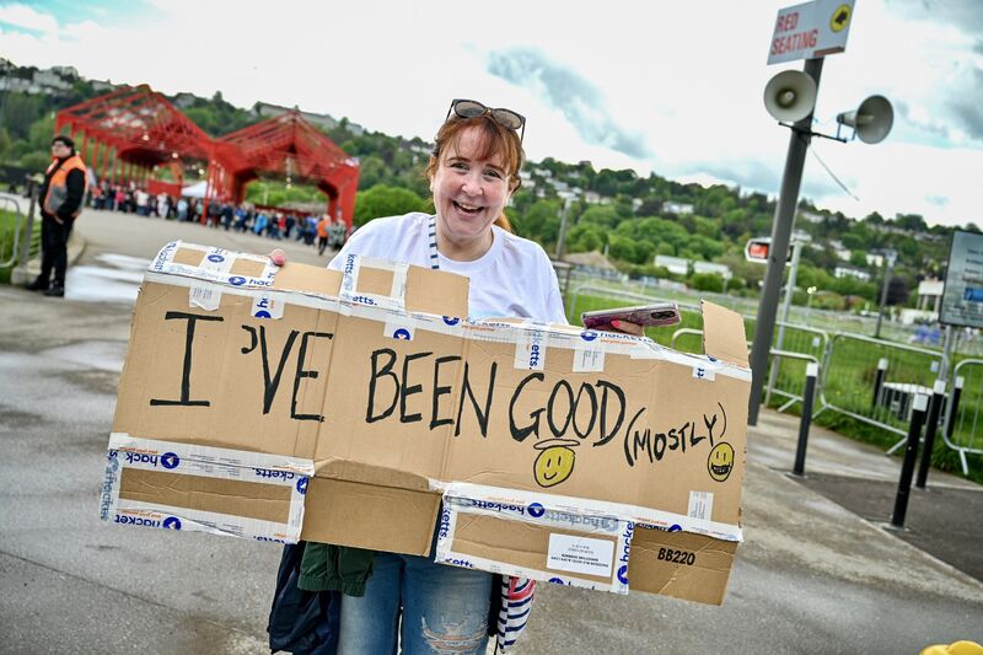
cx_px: 492
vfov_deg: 38.9
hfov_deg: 55.8
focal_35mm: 34
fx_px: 928
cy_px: 328
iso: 40
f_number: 4.5
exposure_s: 1/80
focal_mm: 34
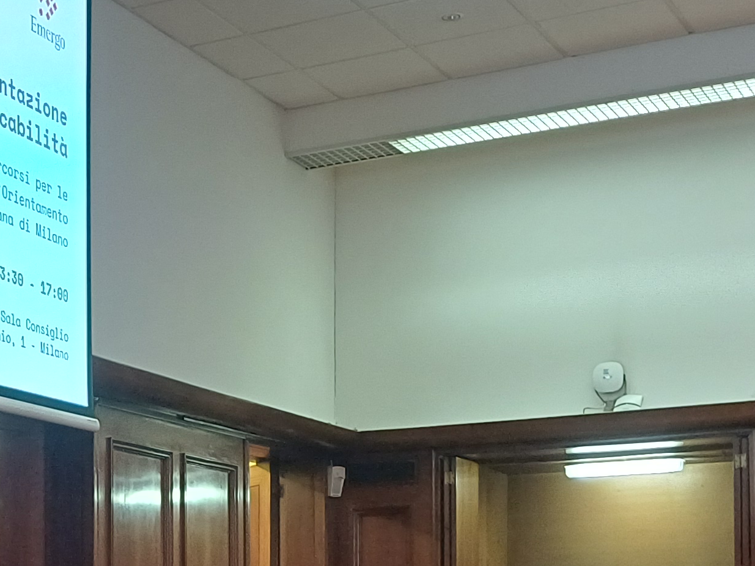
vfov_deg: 17.5
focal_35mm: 81
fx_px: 1766
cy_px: 647
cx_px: 70
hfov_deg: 23.5
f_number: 1.8
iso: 400
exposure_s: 1/33.3
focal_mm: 4.65
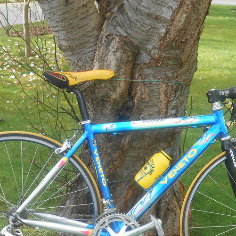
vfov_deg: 28.3
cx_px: 141
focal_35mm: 60
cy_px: 165
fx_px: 463
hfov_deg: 28.5
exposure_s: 1/125
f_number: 3.9
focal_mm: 6
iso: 80
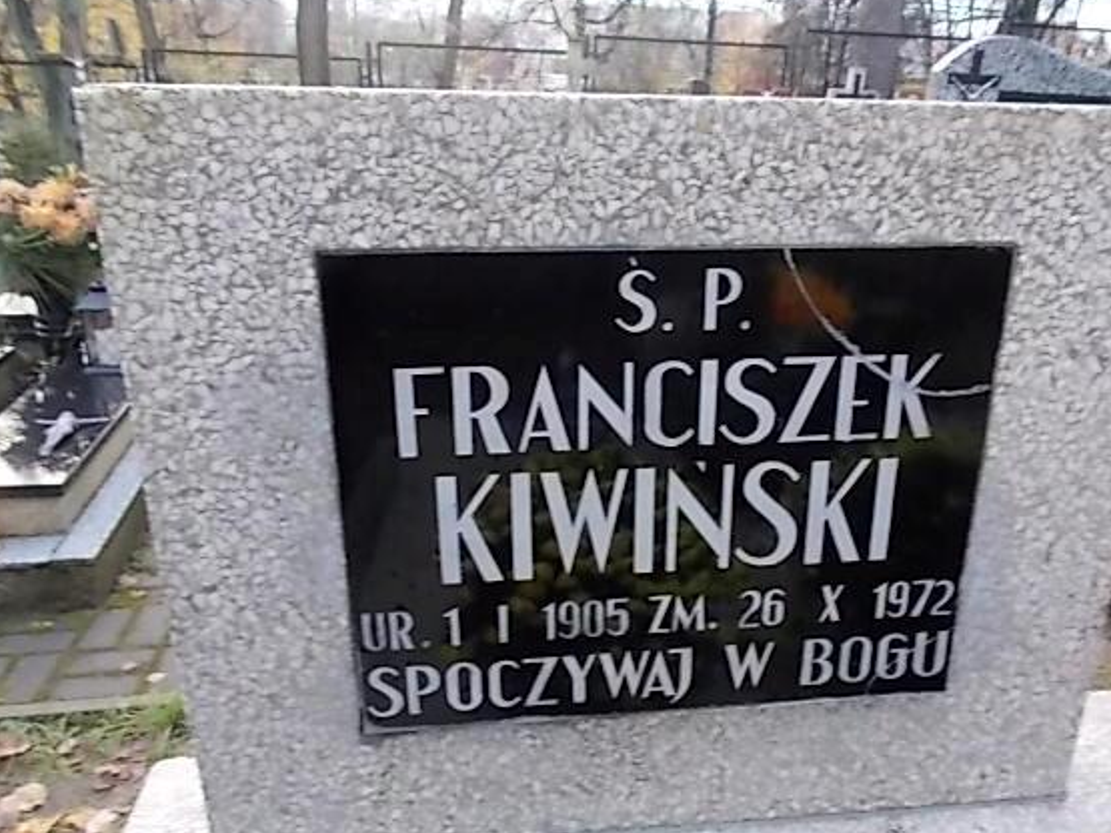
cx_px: 601
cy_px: 453
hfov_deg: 59.9
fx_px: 963
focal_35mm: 30
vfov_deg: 46.7
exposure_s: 1/25
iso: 200
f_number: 3.2
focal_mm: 4.6
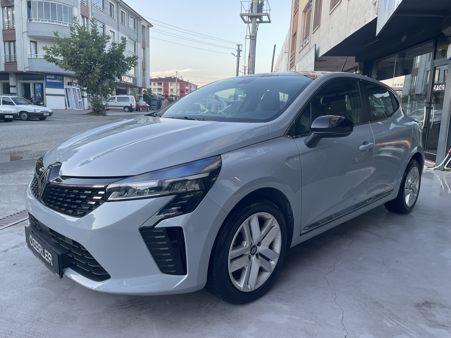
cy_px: 169
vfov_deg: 53.1
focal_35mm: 26
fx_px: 339
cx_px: 226
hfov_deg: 67.3
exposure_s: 1/121
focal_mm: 4.2
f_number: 1.6
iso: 50
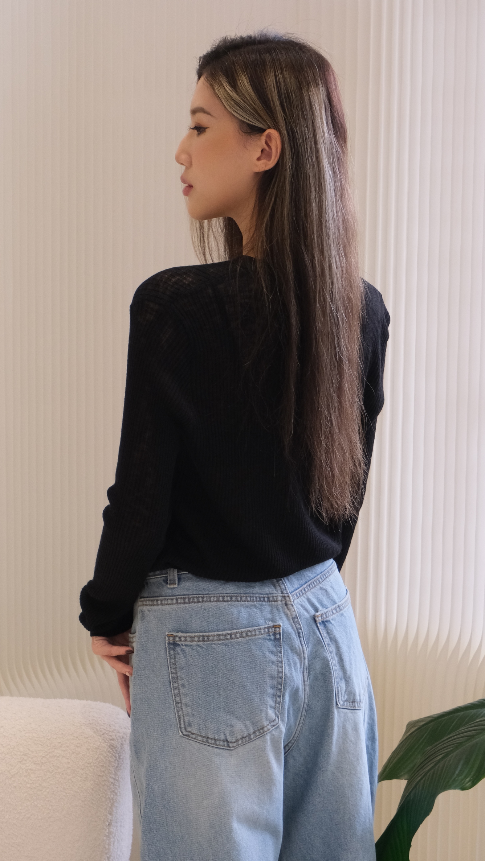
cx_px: 204
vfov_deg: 29.3
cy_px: 430
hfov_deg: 16.8
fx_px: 1646
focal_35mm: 72
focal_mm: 45
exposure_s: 1/140
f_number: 5.6
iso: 2500
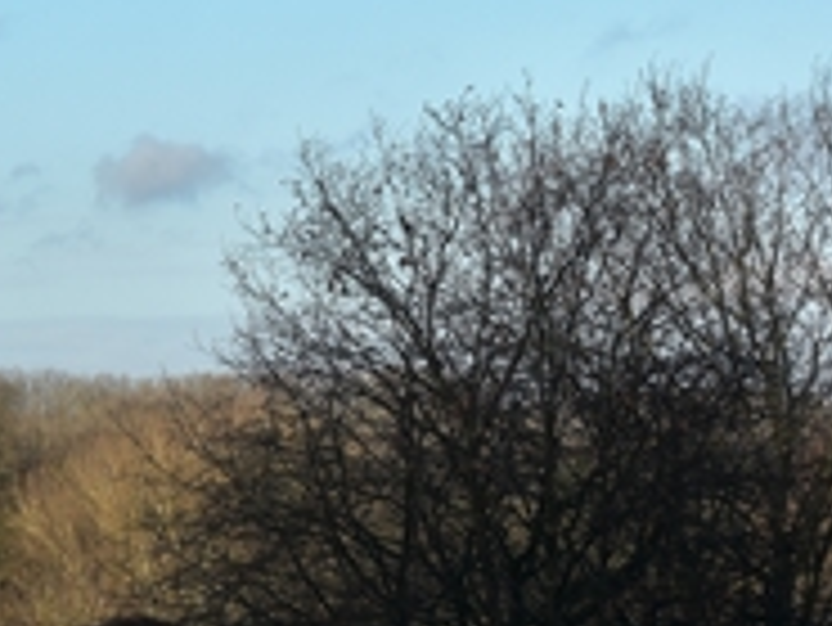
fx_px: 5171
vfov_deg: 6.9
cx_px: -463
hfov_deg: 8.9
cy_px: 221
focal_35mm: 215
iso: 160
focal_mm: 46
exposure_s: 1/125
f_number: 11
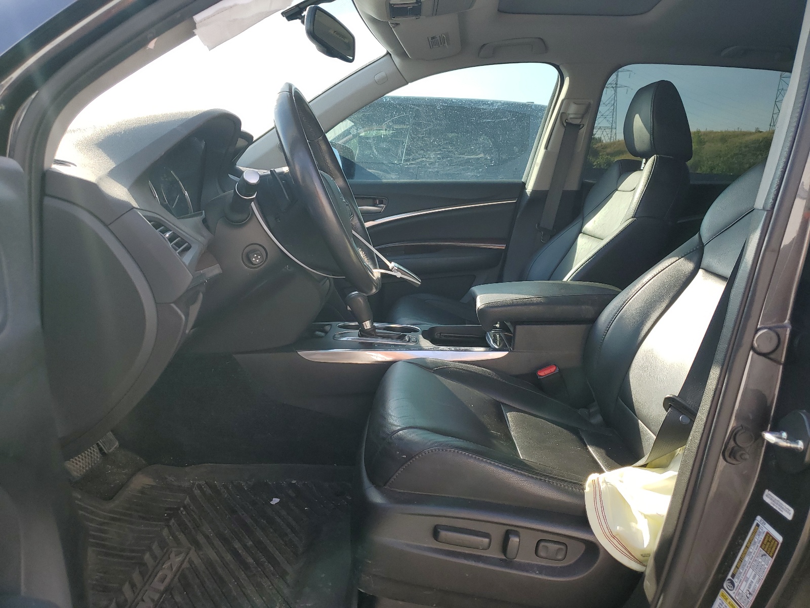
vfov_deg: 53.1
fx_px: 608
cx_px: 405
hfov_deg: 67.3
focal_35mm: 26
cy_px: 304
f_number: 1.5
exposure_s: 1/588
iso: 50
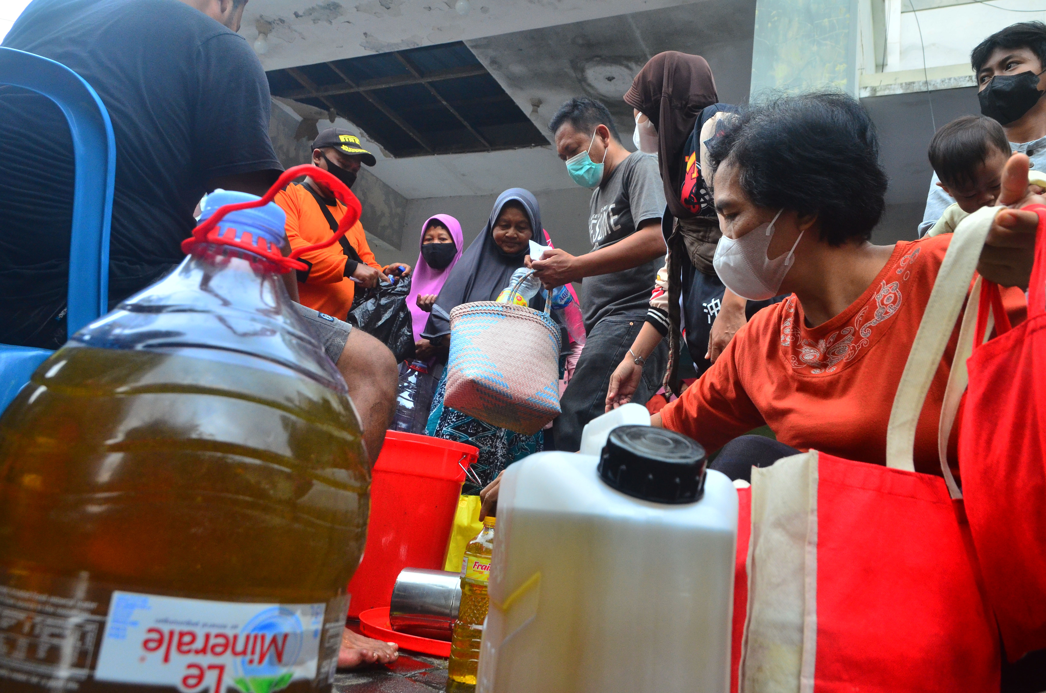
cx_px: 523
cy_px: 346
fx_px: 783
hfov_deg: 67.5
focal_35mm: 27
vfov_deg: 47.7
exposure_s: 1/180
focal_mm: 18
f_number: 8
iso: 1100
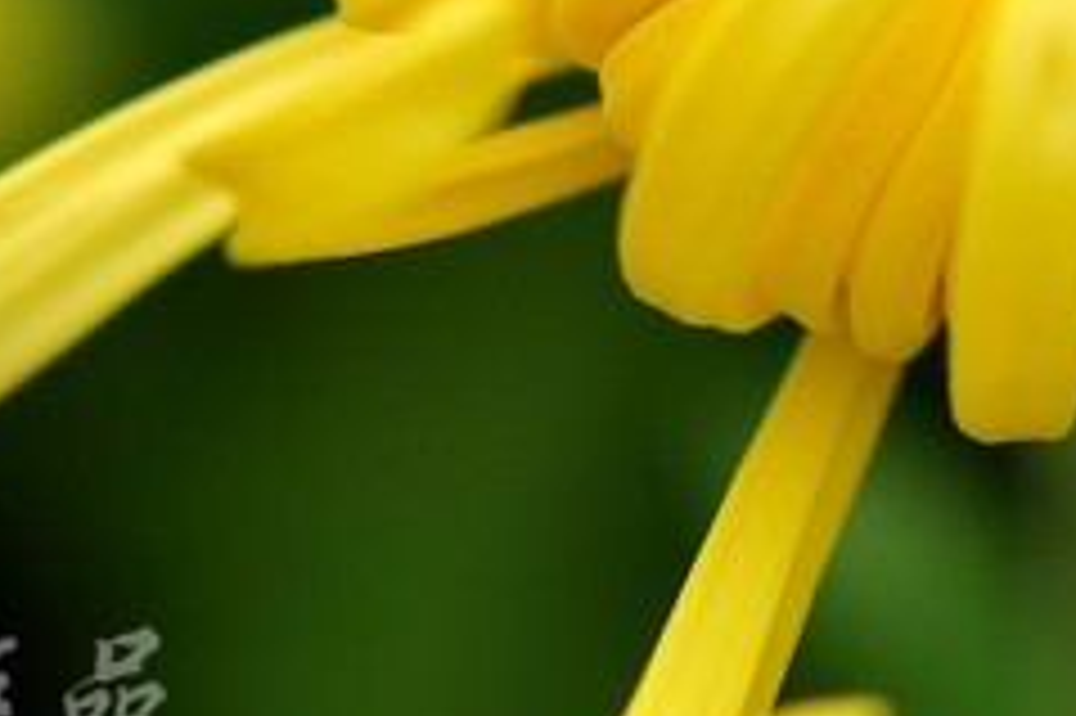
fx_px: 15730
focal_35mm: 527
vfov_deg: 2.6
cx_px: 1103
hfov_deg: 3.9
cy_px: -259
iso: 100
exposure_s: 1/800
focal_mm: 105
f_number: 3.2
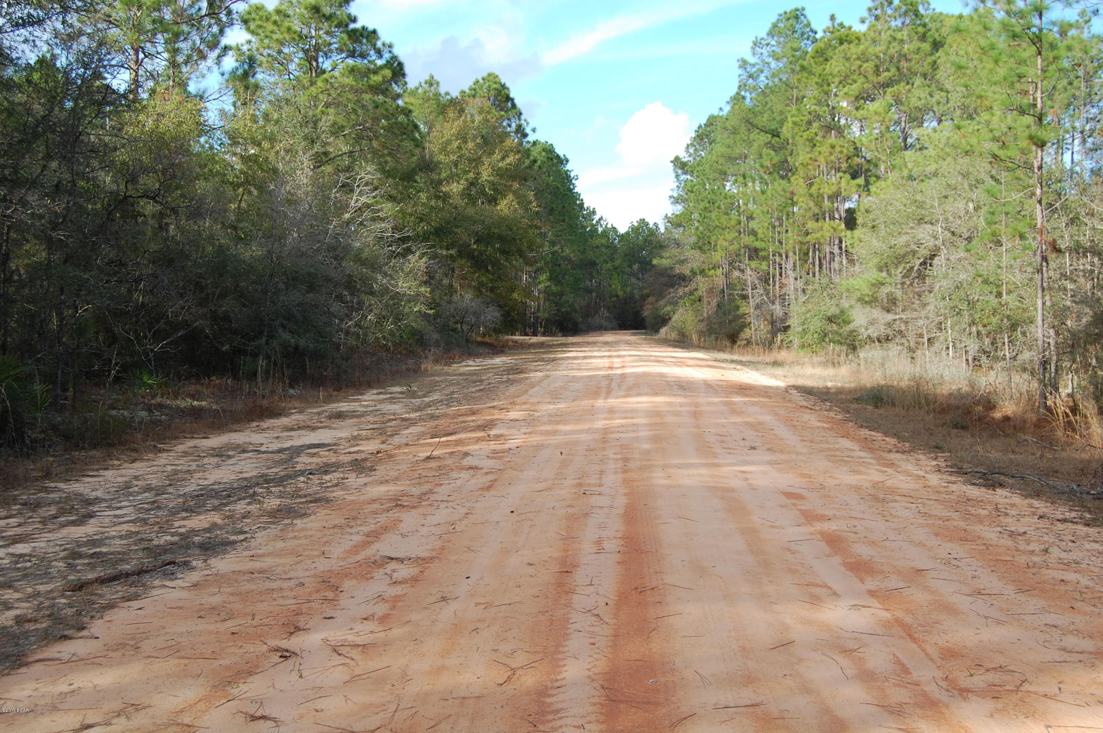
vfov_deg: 31.8
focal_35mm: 42
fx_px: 1286
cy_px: 366
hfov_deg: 46.4
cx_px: 552
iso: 200
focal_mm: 28
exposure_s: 1/200
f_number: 7.1
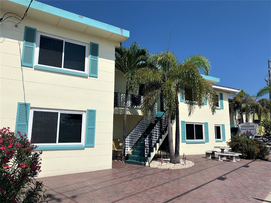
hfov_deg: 67.3
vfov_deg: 53.1
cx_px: 136
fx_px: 204
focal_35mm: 26
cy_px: 102
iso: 25
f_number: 1.8
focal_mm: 4.25
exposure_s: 1/4902
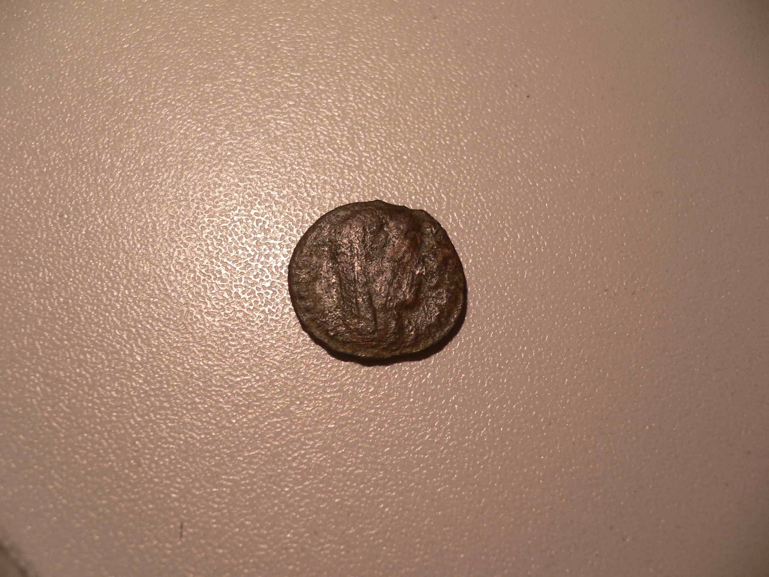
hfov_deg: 52.6
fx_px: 778
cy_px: 288
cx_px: 384
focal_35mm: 35
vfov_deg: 40.7
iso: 100
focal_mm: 5.8
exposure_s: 1/60
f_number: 2.8
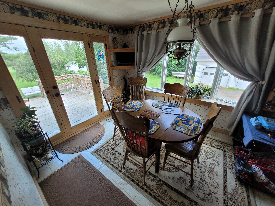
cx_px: 138
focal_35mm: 13
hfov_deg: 106.2
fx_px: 103
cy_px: 103
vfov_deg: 89.9
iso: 80
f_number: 2.2
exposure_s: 1/120
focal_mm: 1.74
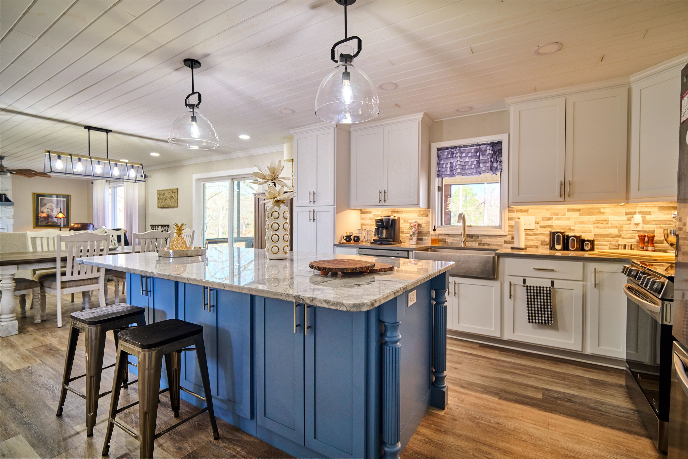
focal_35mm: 16
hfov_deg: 96.7
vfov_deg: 73.7
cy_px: 230
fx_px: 306
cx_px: 344
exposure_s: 1/60
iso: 1600
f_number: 3.5
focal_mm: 16
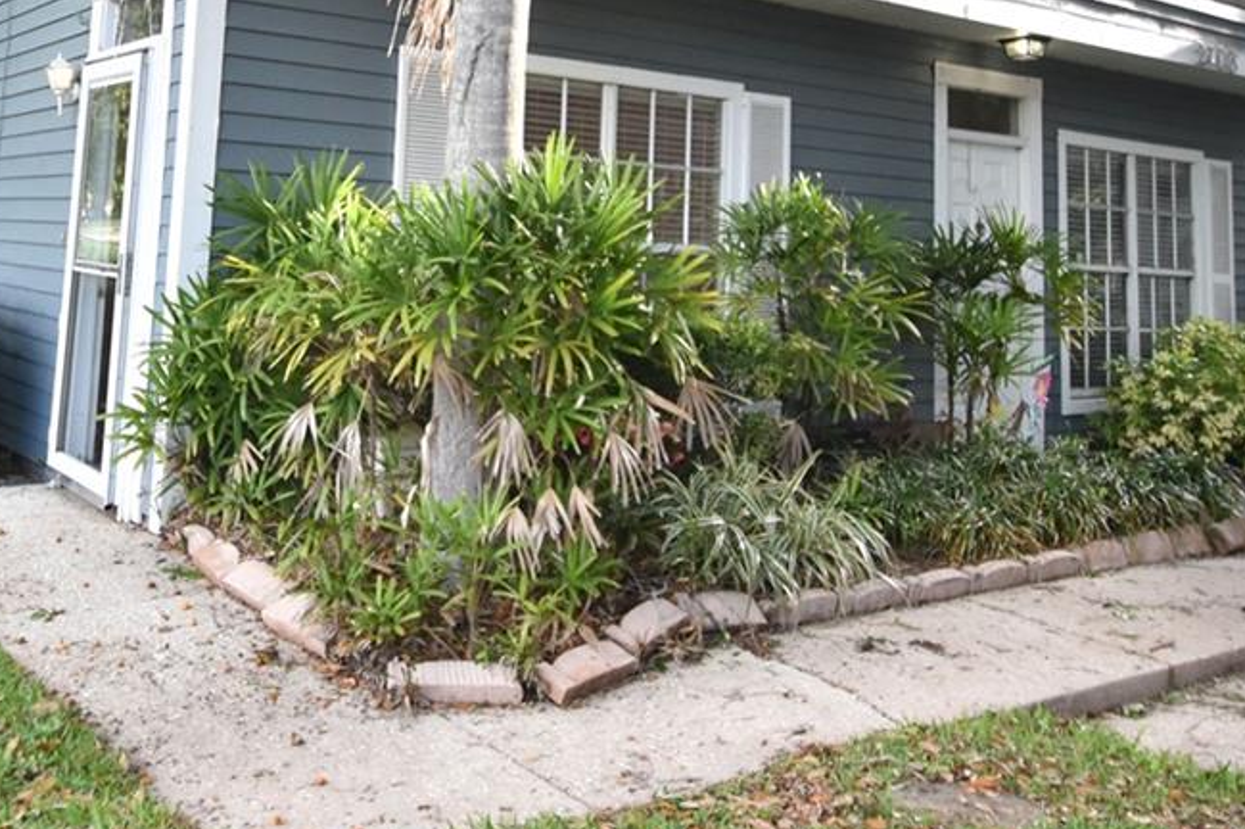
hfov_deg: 51.5
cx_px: 493
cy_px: 67
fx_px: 1279
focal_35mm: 37
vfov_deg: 33.8
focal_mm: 10
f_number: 3.5
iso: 800
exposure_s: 1/250
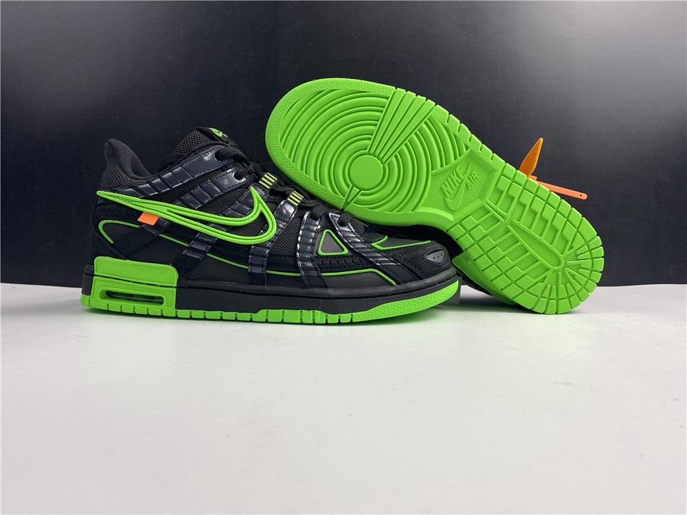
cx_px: 344
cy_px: 258
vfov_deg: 53.1
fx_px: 516
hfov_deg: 67.3
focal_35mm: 26
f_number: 1.8
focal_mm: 4.25
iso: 50
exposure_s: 1/100
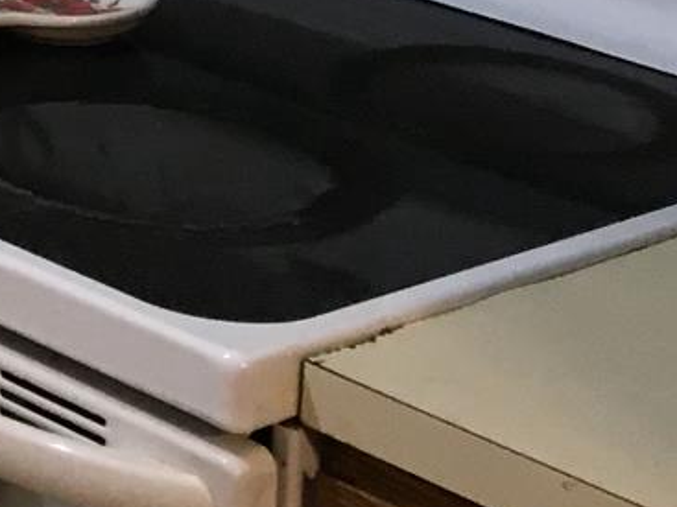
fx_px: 3167
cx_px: -1208
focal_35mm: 162
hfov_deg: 9.9
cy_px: -498
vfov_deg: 8.7
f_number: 2.2
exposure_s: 1/30
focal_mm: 4.15
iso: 80
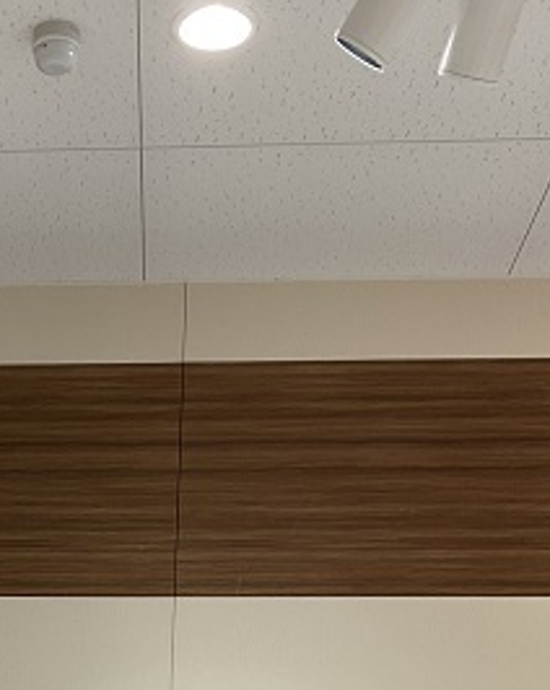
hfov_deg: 17.3
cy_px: 984
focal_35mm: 86
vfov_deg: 19.8
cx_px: -40
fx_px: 1754
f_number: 1.8
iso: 32
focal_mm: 3
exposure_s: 1/120
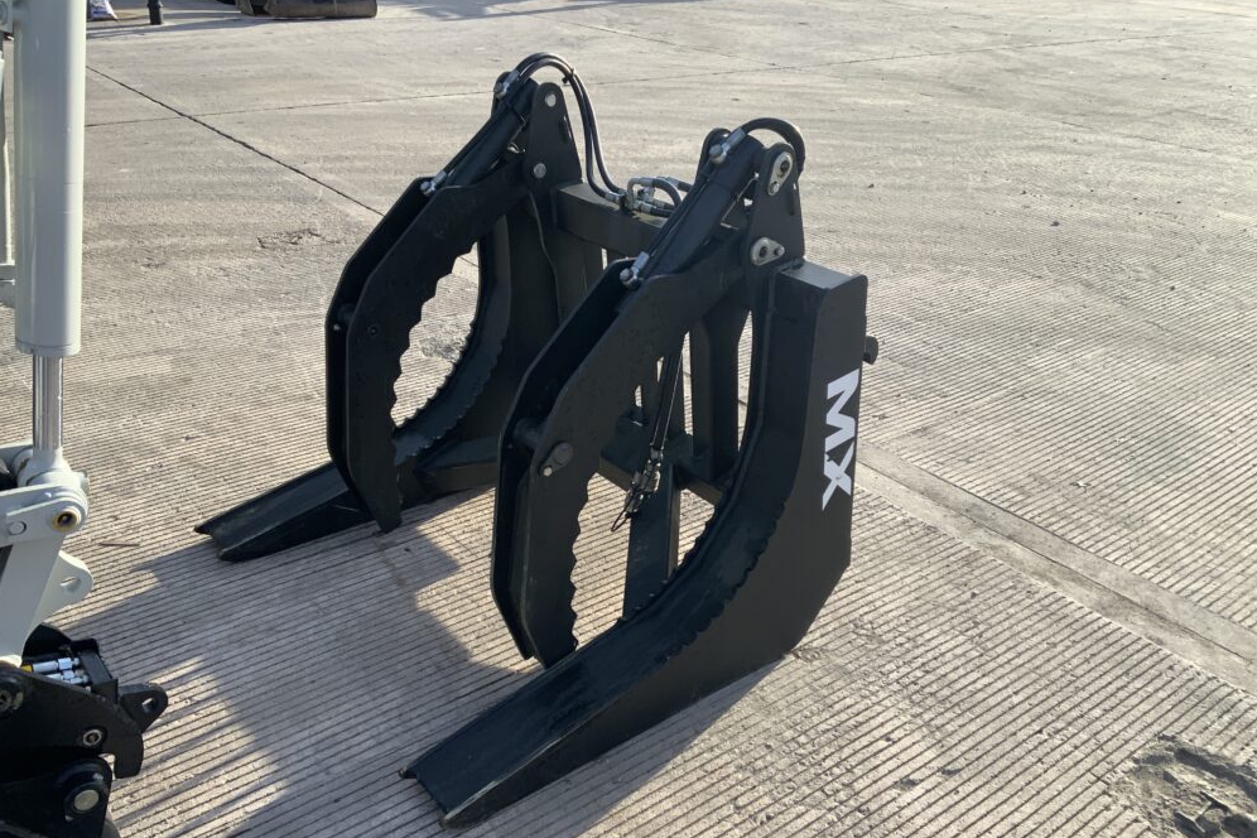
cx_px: 618
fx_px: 1082
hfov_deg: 60.3
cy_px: 477
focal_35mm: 31
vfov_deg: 42.2
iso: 16
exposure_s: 1/650
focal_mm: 3
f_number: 1.8
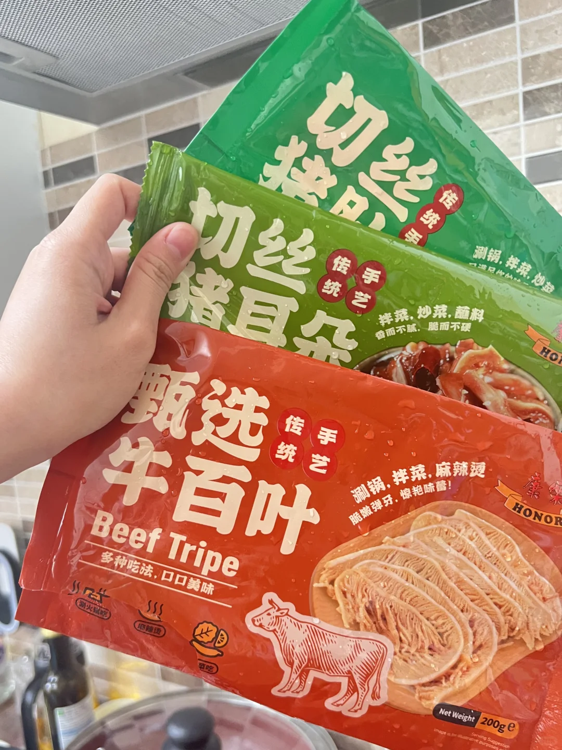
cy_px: 375
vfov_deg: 67.3
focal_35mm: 26
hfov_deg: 53.1
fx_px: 563
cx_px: 281
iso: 500
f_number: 1.5
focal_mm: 5.7
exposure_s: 1/60
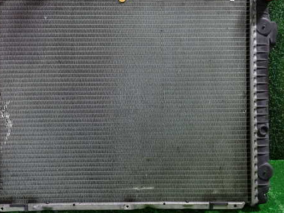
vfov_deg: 36.0
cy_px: 100
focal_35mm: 40
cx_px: 111
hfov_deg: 46.5
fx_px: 328
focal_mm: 5.4
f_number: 2.3
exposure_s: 1/30
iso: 320
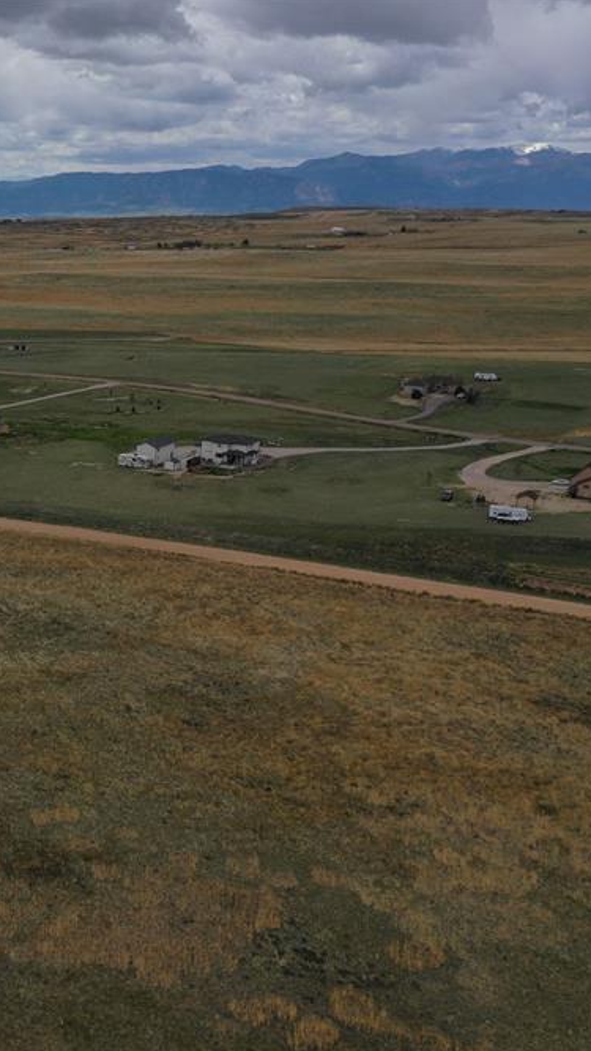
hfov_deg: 24.5
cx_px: -82
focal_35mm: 45
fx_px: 1254
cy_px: 533
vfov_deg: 45.5
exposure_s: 1/800
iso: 100
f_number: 6.3
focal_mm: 10.26
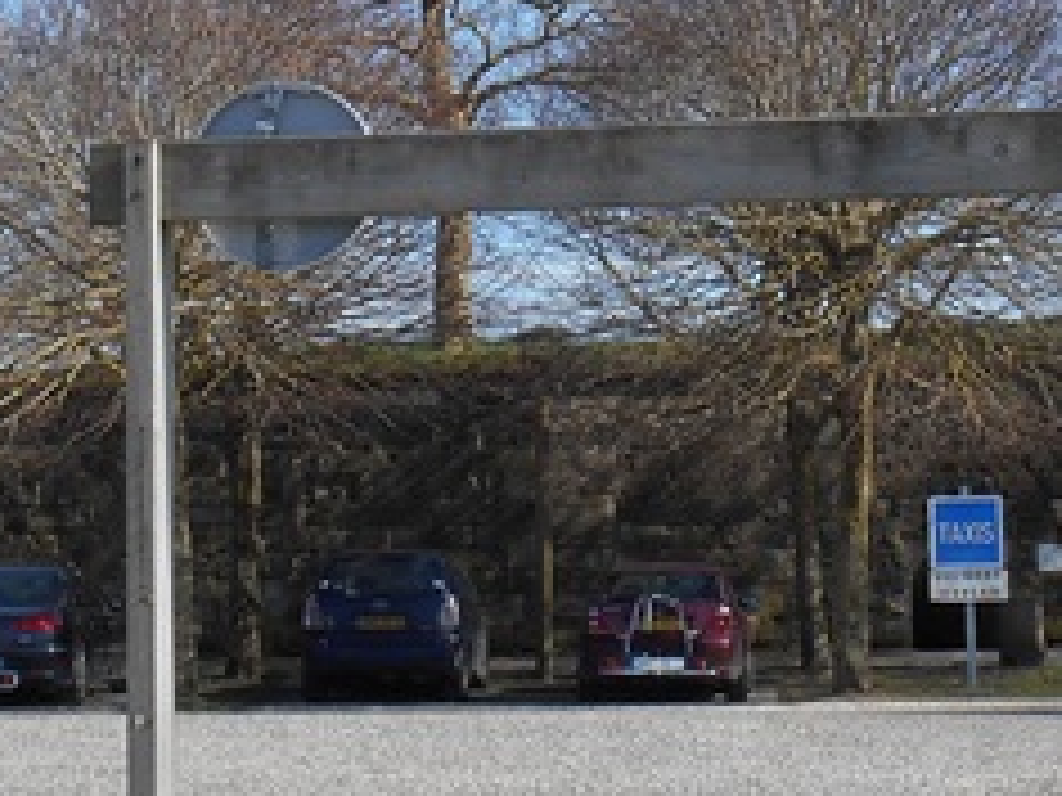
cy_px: 447
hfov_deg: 25.9
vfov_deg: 19.9
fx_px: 2270
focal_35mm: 74
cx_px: 850
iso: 80
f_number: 3.7
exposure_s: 1/640
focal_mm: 6.3
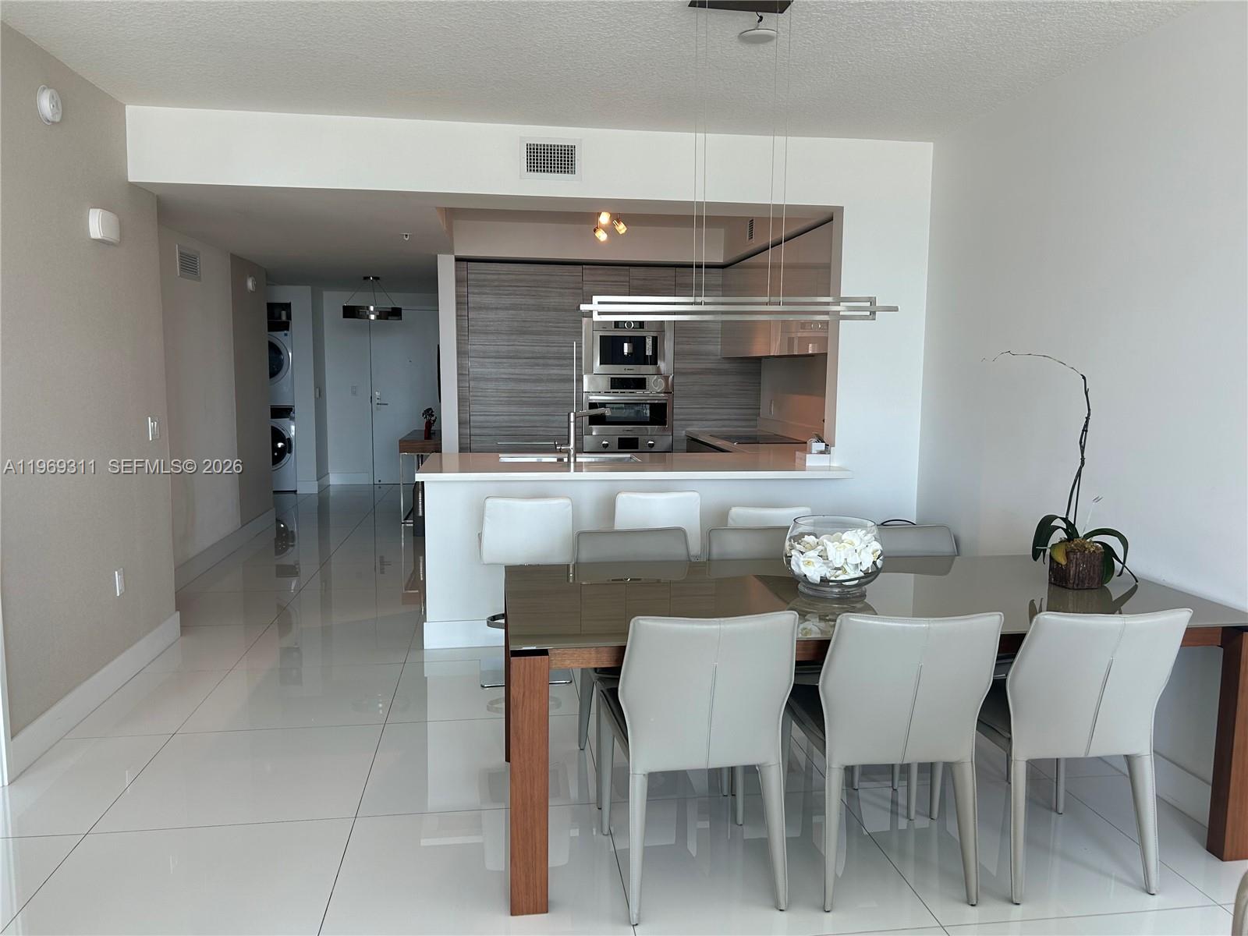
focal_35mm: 26
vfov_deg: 53.1
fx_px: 937
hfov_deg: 67.3
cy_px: 468
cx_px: 624
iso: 50
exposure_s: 1/120
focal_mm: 5.7
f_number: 1.5
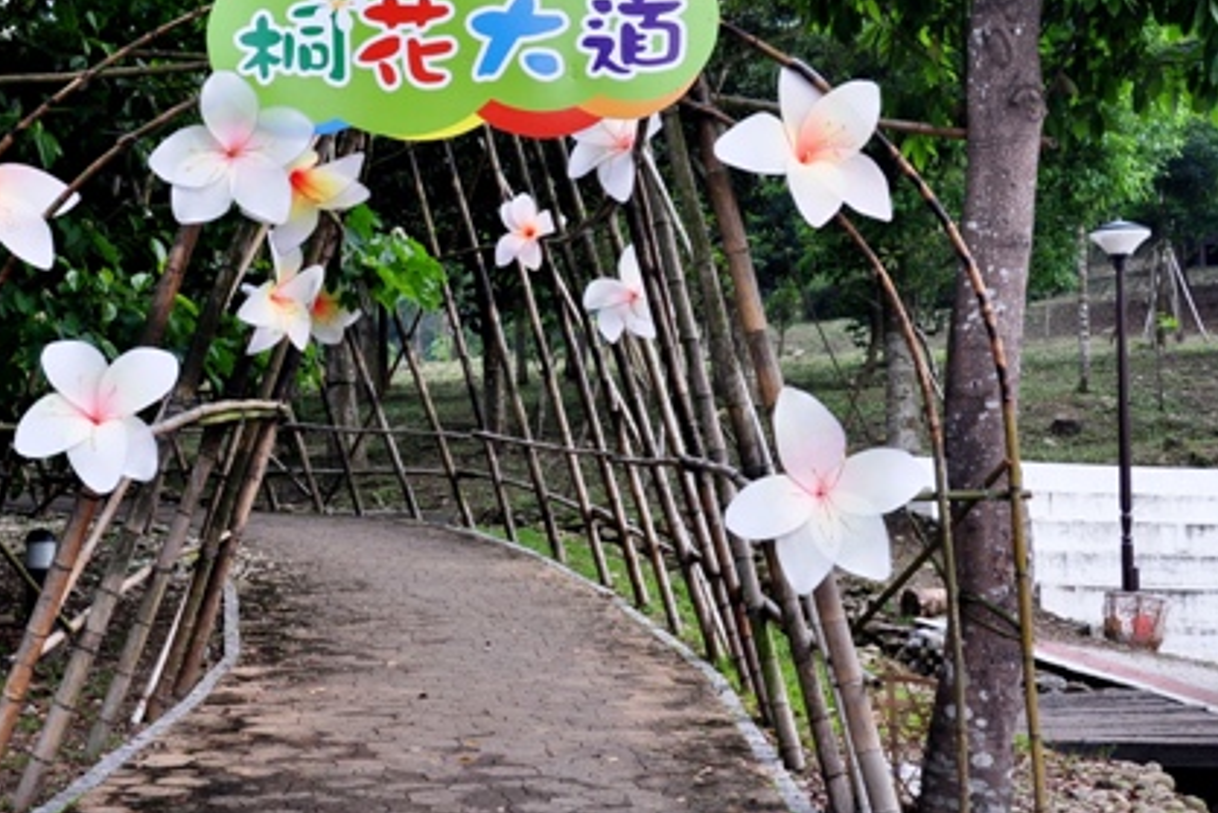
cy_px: 337
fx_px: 2258
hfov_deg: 30.0
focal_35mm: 67
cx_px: 408
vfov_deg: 20.4
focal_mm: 31
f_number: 16
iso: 400
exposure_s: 1/60
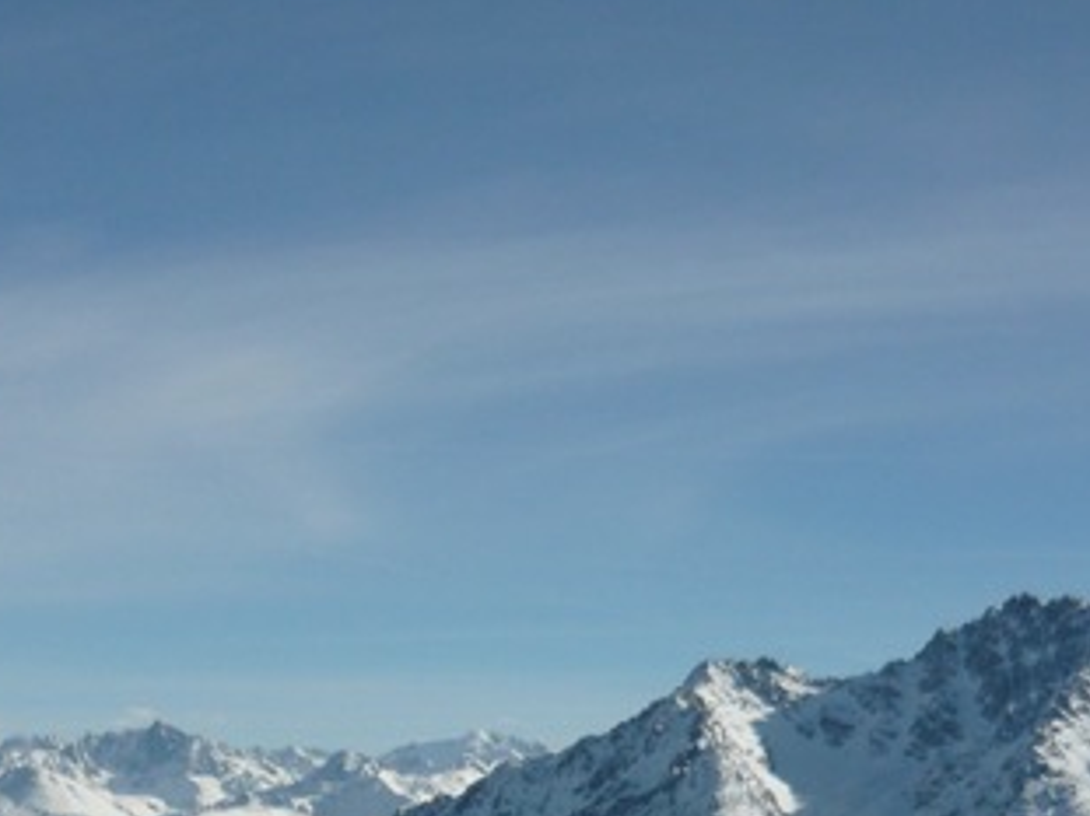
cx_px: 340
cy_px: 988
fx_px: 2675
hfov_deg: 22.9
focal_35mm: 85
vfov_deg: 16.6
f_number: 8
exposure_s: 1/500
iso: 100
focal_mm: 5.5
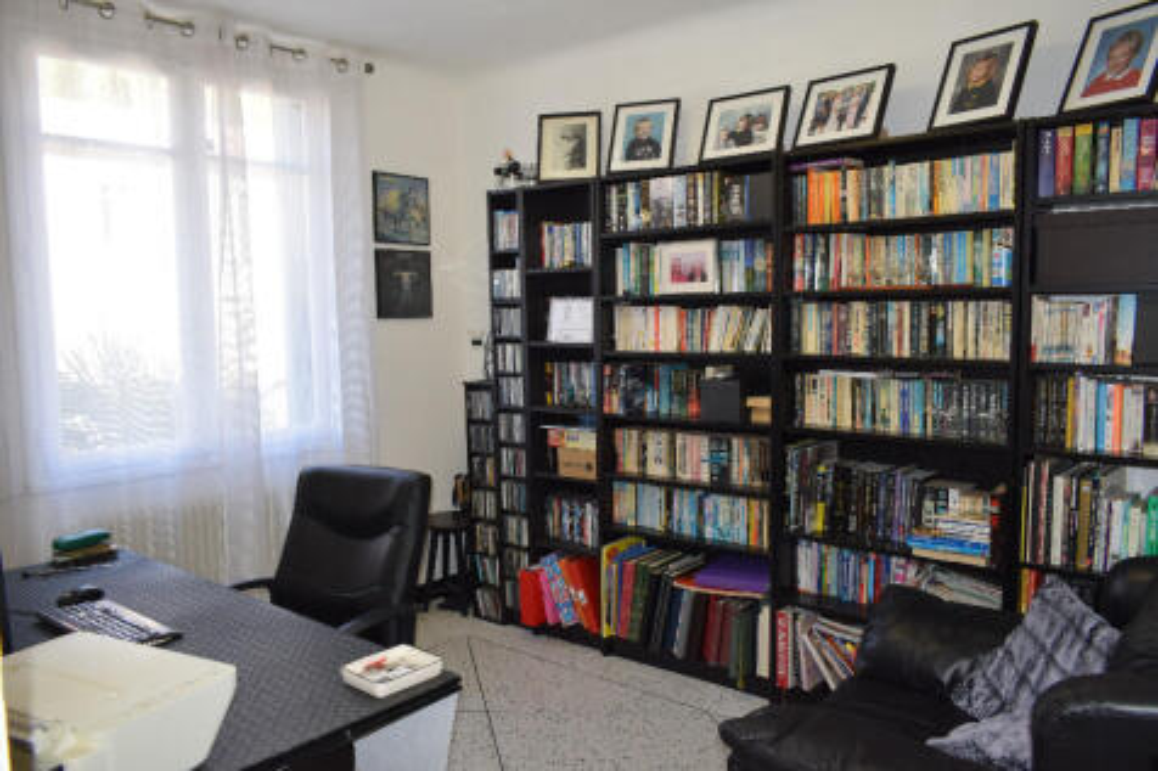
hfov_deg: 67.4
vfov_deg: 47.9
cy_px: 386
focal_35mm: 27
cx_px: 579
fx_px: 868
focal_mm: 18
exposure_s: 1/125
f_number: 5.6
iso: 800
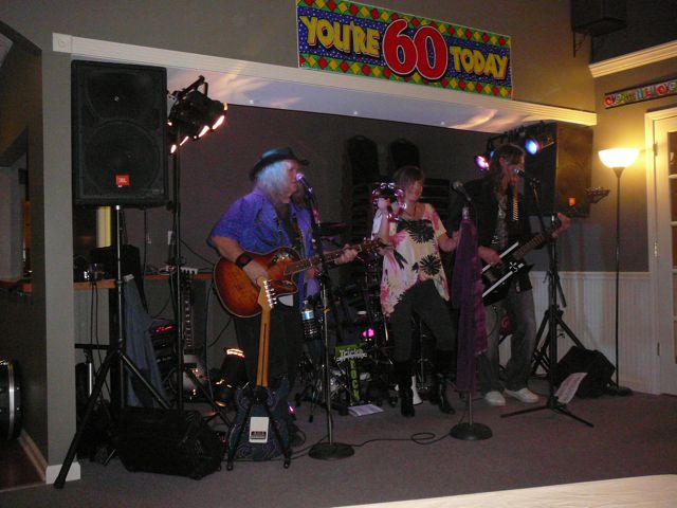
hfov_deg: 52.6
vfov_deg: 40.7
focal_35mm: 35
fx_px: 685
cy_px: 254
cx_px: 338
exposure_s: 1/30
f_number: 2.8
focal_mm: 5.2
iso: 400
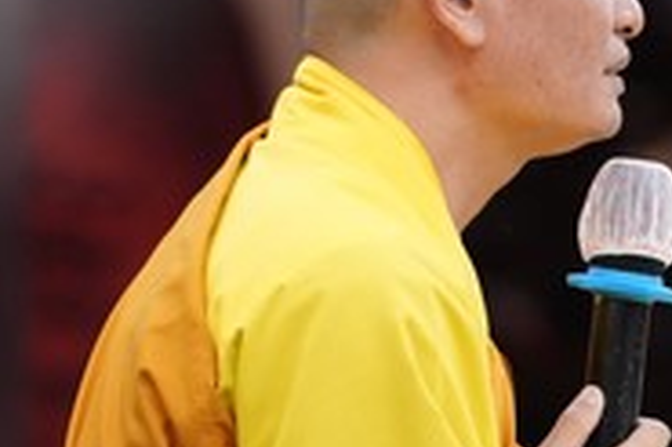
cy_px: 325
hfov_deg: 4.9
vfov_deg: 3.3
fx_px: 7796
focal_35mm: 418
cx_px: 761
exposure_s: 1/80
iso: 2500
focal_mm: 119
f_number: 2.8
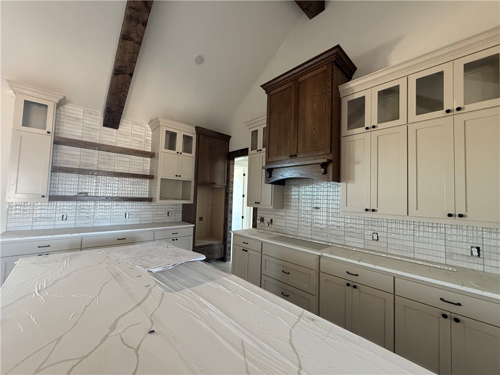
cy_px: 188
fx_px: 202
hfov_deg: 102.1
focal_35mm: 14
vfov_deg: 85.7
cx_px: 250
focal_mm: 2.22
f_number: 2.2
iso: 500
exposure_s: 1/60
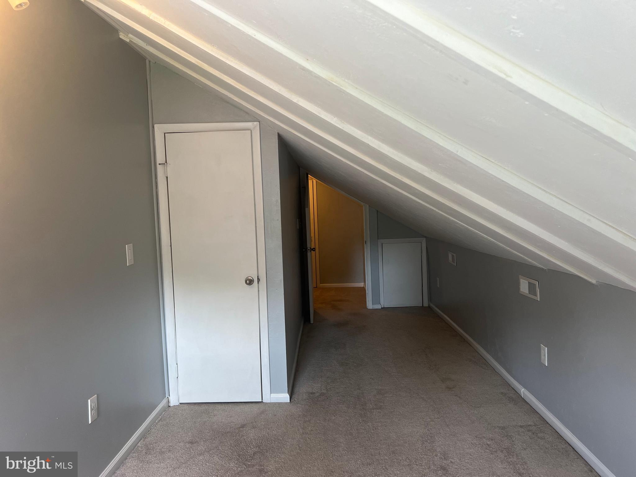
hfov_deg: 67.3
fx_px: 478
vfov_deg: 53.1
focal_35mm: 26
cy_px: 238
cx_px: 318
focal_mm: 5.7
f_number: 1.5
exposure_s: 1/60
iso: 64
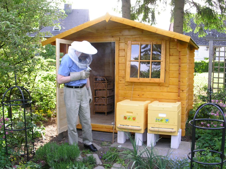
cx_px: 113
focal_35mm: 38
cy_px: 84
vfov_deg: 37.7
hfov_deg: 49.0
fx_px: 248
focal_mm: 7.8
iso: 100
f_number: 4
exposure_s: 1/90
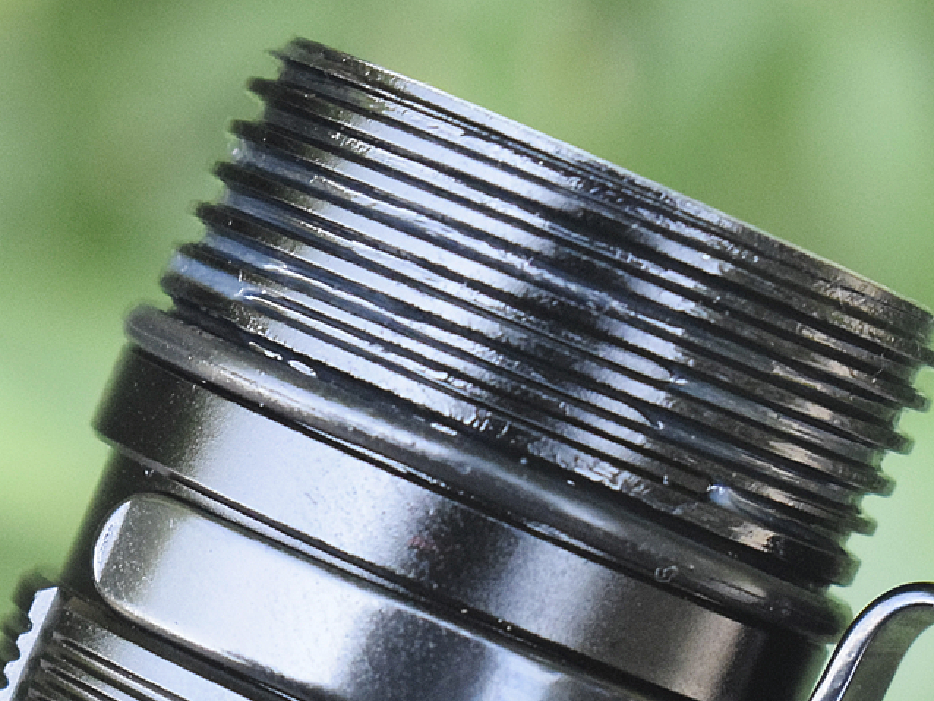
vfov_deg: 6.0
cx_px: 294
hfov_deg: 8.0
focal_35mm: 249
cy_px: 623
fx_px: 6708
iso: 3200
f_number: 9
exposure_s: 1/320
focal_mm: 55
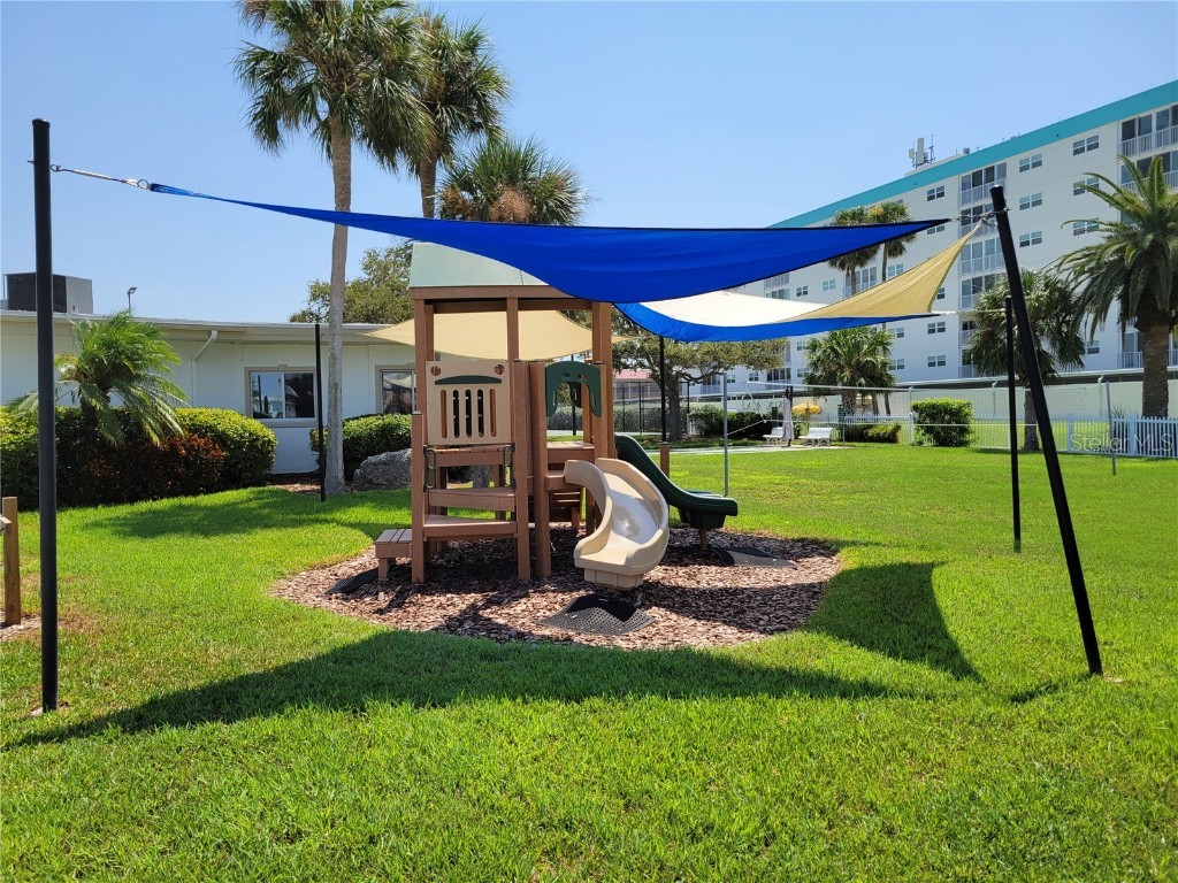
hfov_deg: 67.3
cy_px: 442
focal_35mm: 26
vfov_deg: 53.1
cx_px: 589
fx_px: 885
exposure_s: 1/3333
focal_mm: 5.4
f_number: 1.8
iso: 40
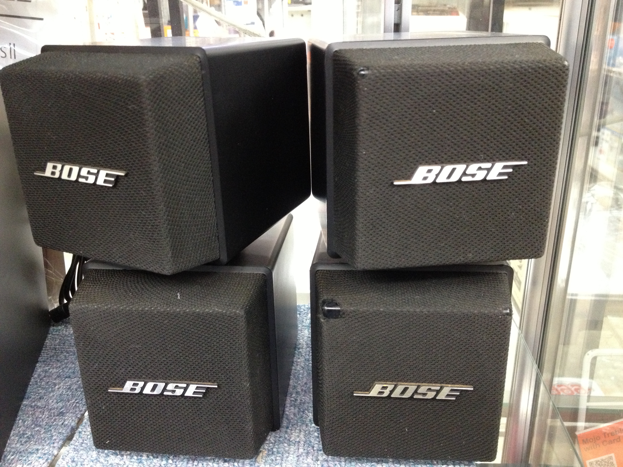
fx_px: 630
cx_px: 312
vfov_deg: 40.7
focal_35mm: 35
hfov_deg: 52.6
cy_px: 234
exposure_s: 1/15
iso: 400
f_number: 2.4
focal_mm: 4.28
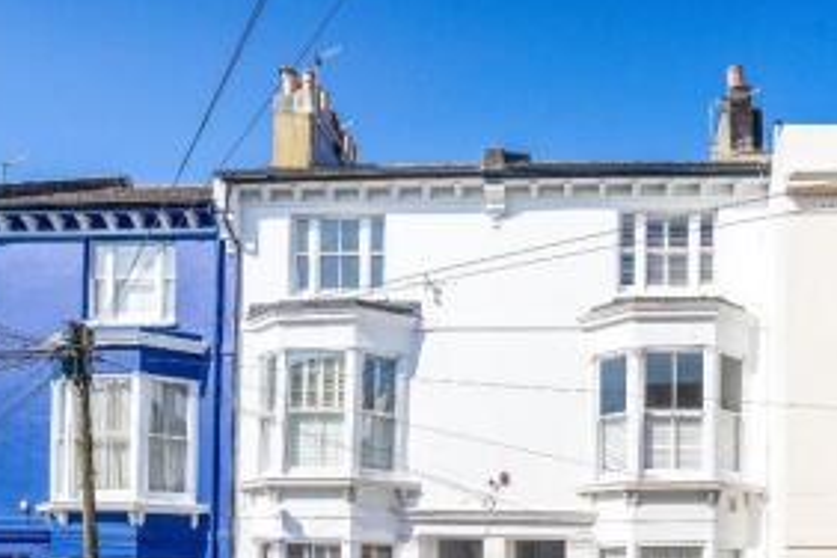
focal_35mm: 27
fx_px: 628
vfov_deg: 45.7
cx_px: 568
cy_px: 441
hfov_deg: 65.3
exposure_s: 1/4000
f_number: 8
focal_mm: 16
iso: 640
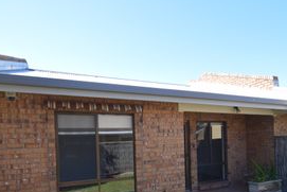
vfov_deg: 47.8
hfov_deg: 68.7
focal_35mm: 26
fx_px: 207
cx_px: 172
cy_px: 144
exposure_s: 1/250
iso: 400
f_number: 8
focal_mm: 10
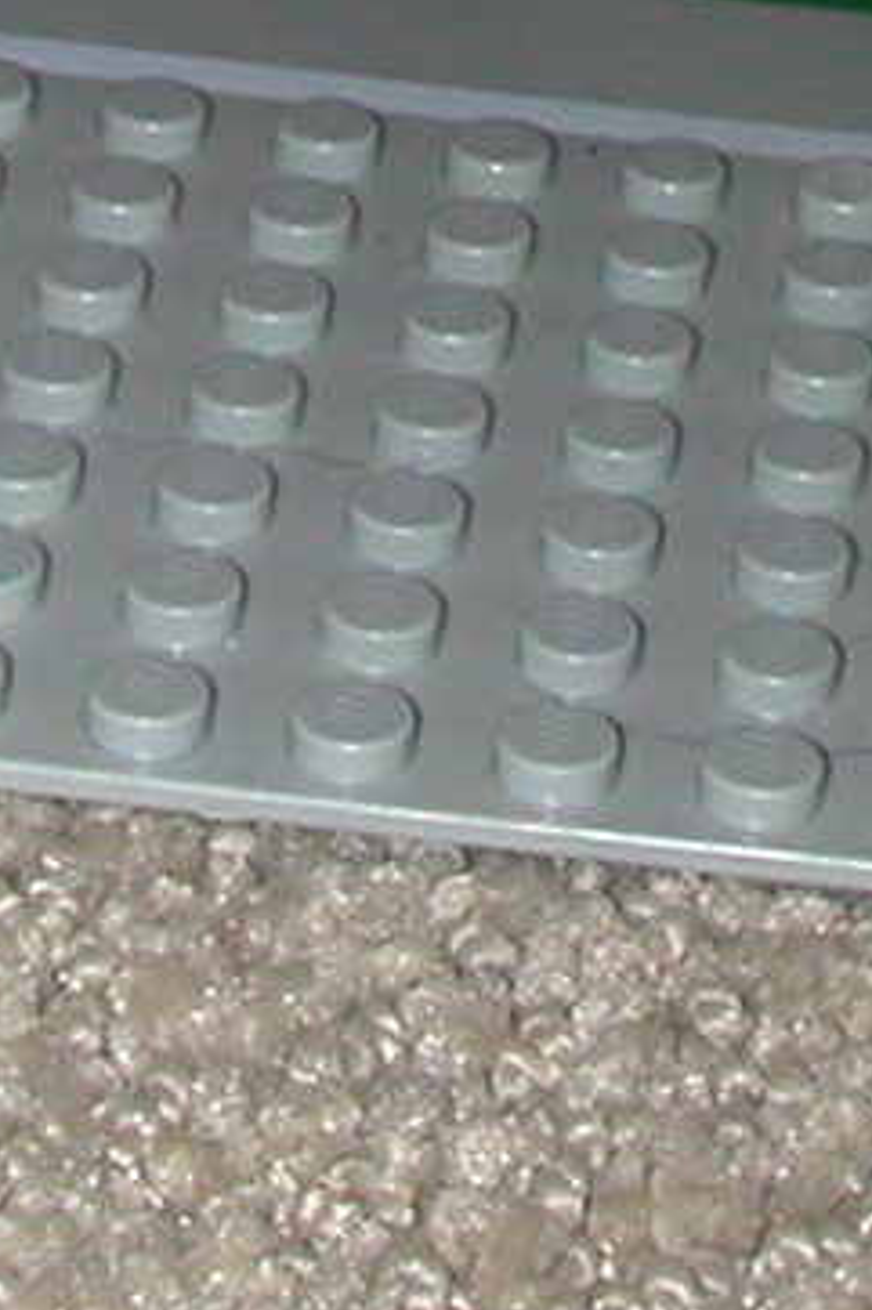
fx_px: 6182
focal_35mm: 170
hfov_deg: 7.9
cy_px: -181
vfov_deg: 11.9
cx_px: 1408
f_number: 4.5
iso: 100
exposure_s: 1/59.9
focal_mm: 5.6
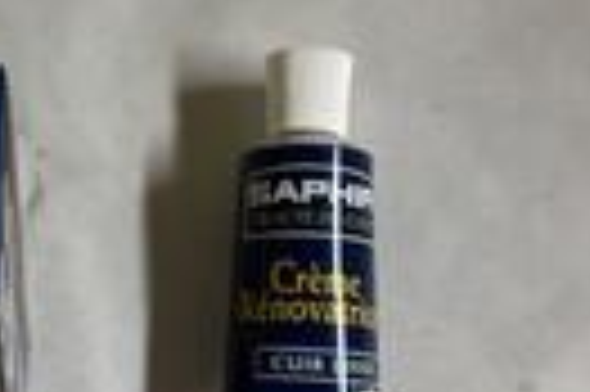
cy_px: 284
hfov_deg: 19.0
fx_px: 1702
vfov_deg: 13.1
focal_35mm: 104
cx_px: -18
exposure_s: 1/50
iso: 125
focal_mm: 3
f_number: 1.8
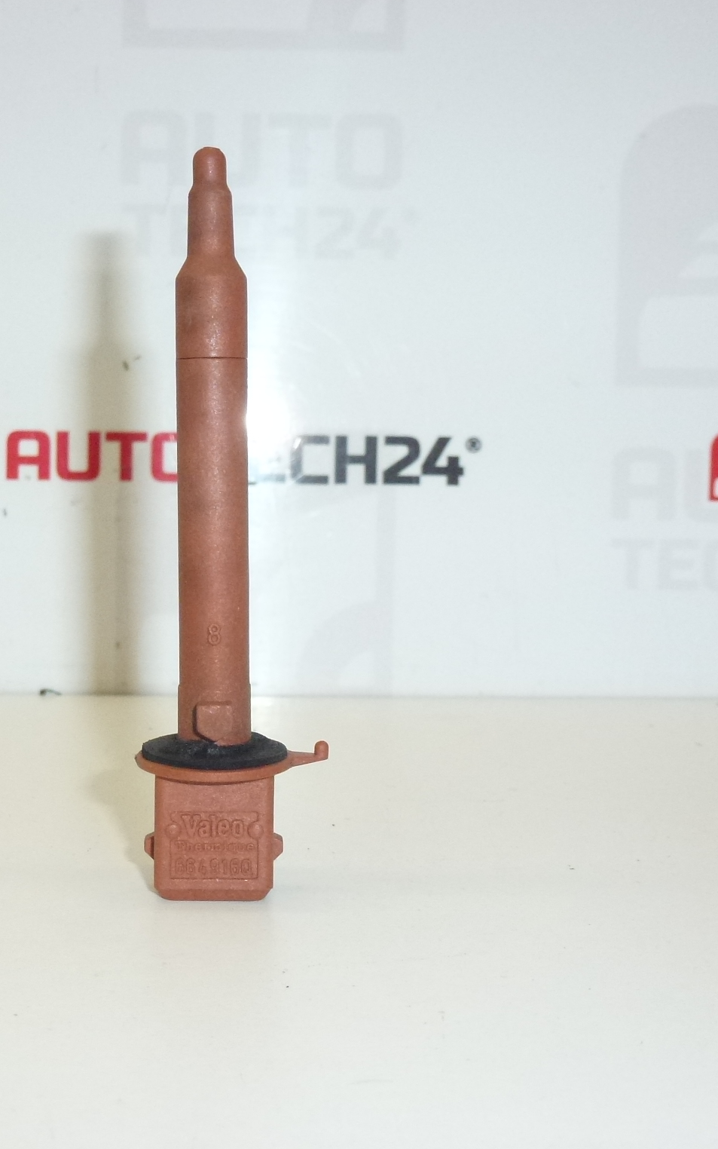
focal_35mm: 47
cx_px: 193
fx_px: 1471
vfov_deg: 42.6
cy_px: 574
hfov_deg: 27.1
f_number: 3.6
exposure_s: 1/500
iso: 400
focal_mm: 5.9
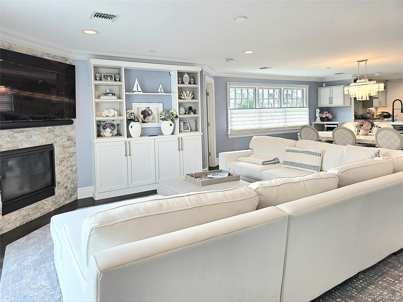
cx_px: 202
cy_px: 151
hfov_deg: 73.9
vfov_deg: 58.9
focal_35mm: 23
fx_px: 268
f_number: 1.7
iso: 32
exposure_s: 1/120
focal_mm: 6.3
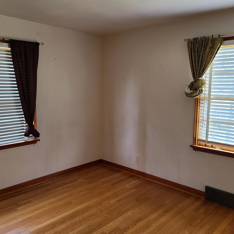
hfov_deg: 52.4
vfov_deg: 52.5
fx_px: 237
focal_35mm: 31
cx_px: 101
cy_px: 116
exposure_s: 1/59
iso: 200
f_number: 1.8
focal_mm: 5.4
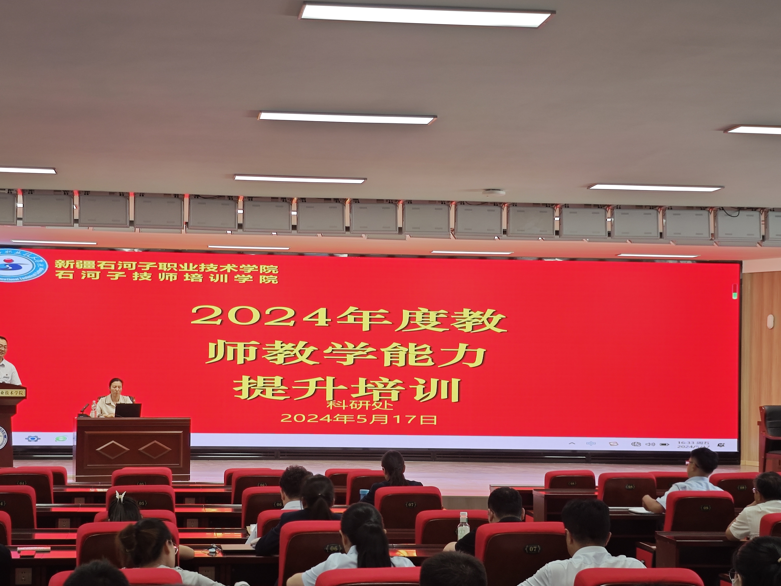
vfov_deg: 24.4
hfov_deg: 32.1
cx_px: 316
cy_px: 343
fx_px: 1354
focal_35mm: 60
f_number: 1.42
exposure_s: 1/142
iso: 50
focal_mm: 6.68
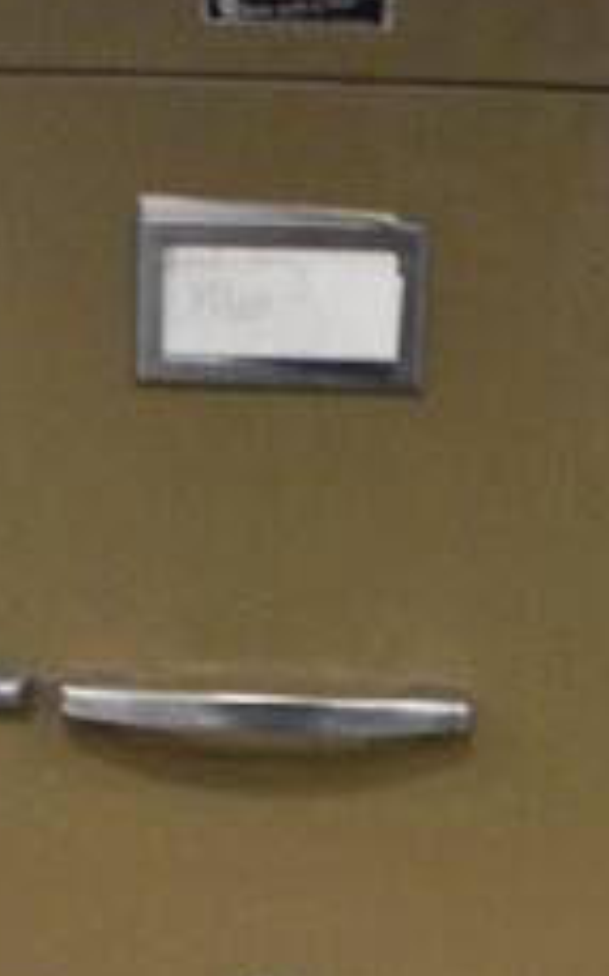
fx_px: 3242
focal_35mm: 122
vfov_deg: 15.3
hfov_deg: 10.7
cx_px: 277
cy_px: 1613
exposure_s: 1/125
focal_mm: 20
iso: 2500
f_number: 3.5
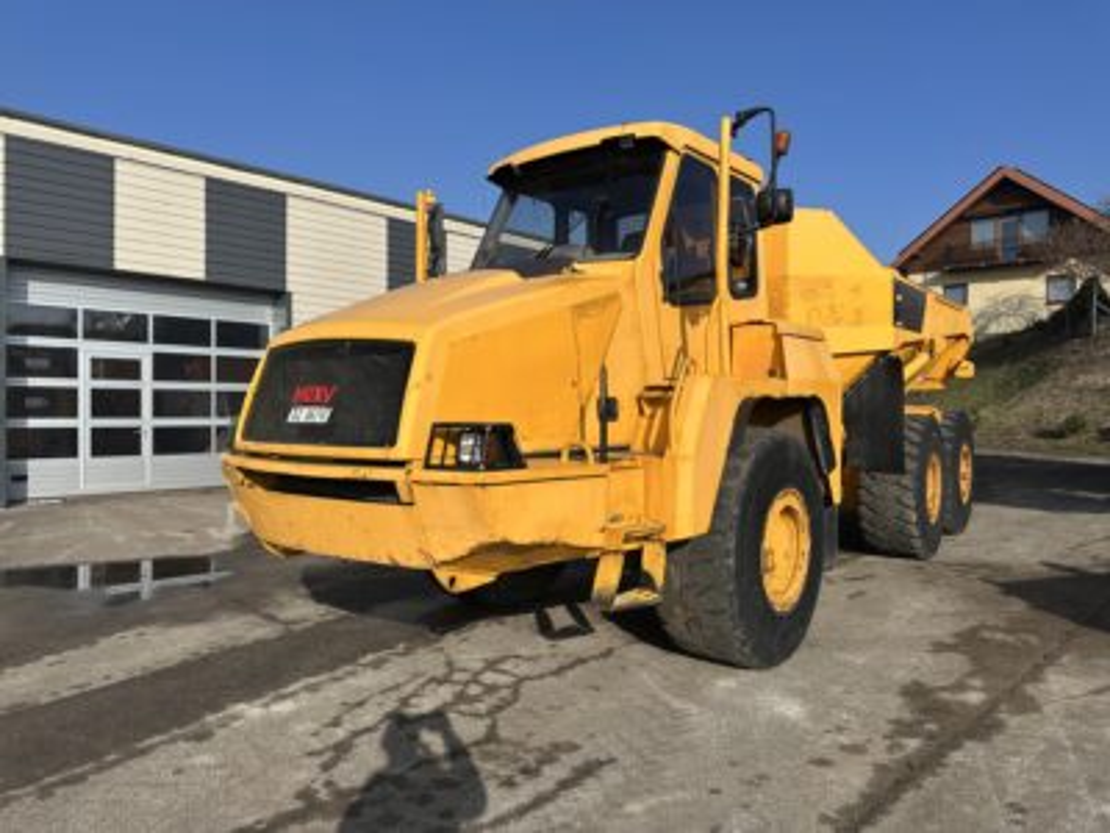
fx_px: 770
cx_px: 555
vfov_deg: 56.8
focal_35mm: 24
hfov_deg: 71.6
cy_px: 416
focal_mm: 6.86
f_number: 1.78
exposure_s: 1/5848
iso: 80
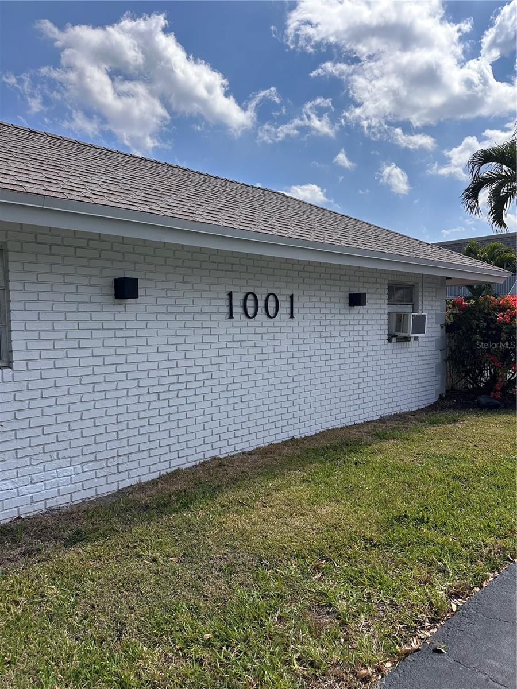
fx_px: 478
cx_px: 258
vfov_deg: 71.6
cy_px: 344
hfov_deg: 56.8
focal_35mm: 24
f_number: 1.78
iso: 80
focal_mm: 6.86
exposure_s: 1/5848
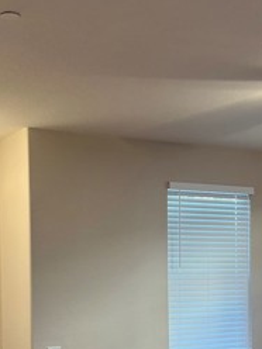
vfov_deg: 28.1
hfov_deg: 21.7
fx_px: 676
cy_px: 301
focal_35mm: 67
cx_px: 66
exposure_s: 1/60
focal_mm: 5.7
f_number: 1.5
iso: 64
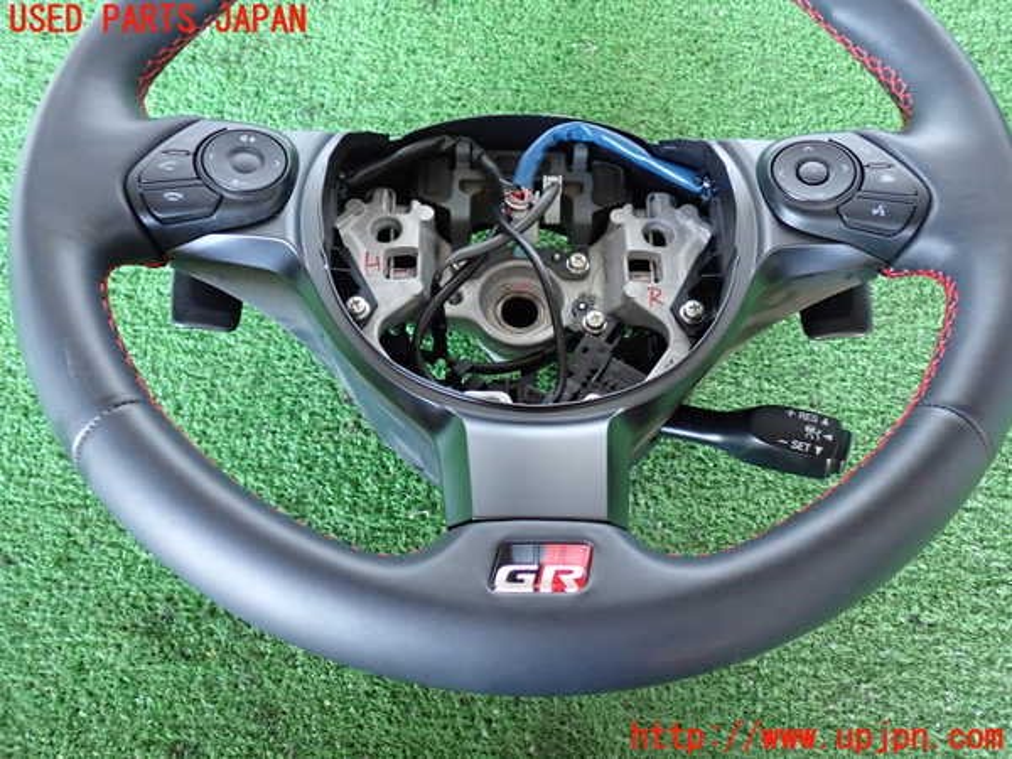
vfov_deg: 46.8
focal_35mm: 30
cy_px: 380
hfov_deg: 60.0
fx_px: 877
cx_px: 506
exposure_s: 1/30
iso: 640
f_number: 2.3
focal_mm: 5.4
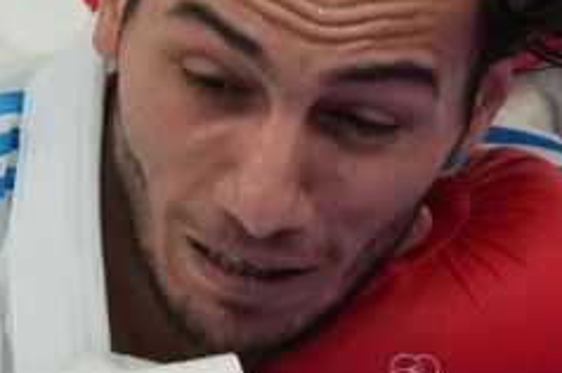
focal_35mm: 2273
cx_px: 139
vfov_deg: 0.6
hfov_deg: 0.9
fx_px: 35435
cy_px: 522
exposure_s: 1/1000
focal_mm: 200
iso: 1600
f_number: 2.8
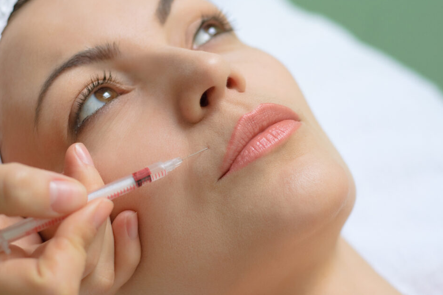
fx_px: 1008
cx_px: 210
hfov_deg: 24.8
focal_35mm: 82
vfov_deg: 16.6
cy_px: 151
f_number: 2.5
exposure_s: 1/100
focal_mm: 50
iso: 200
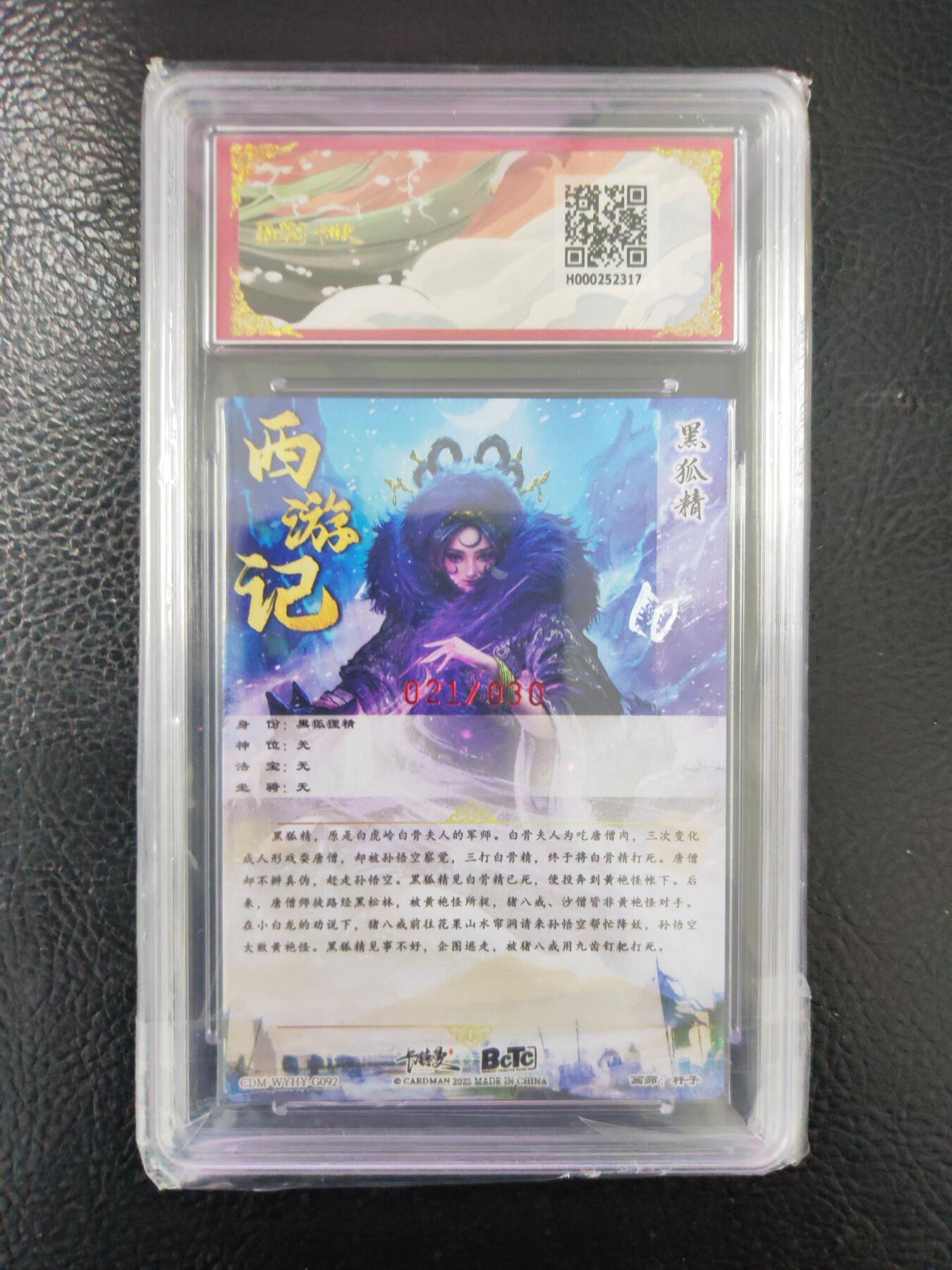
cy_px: 635
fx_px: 990
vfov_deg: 65.3
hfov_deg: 51.4
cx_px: 476
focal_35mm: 27
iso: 640
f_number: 1.8
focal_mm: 5.53
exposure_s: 1/50
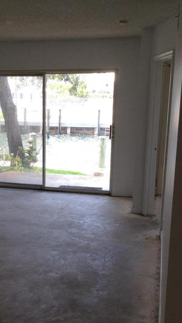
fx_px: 428
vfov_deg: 41.2
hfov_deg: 23.7
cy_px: 187
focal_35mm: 50
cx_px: 43
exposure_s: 1/120
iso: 40
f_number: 2.4
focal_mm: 3.3
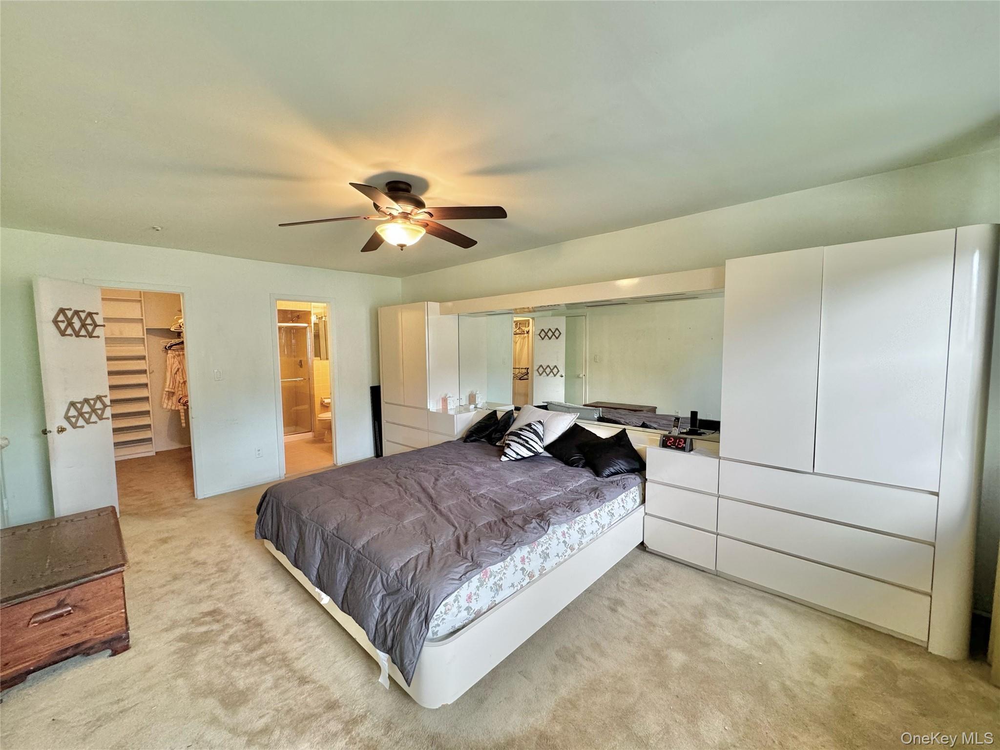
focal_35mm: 14
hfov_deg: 102.1
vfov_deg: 85.7
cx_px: 500
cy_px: 375
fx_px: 404
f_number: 2.2
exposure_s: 1/60
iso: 200
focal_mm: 2.22
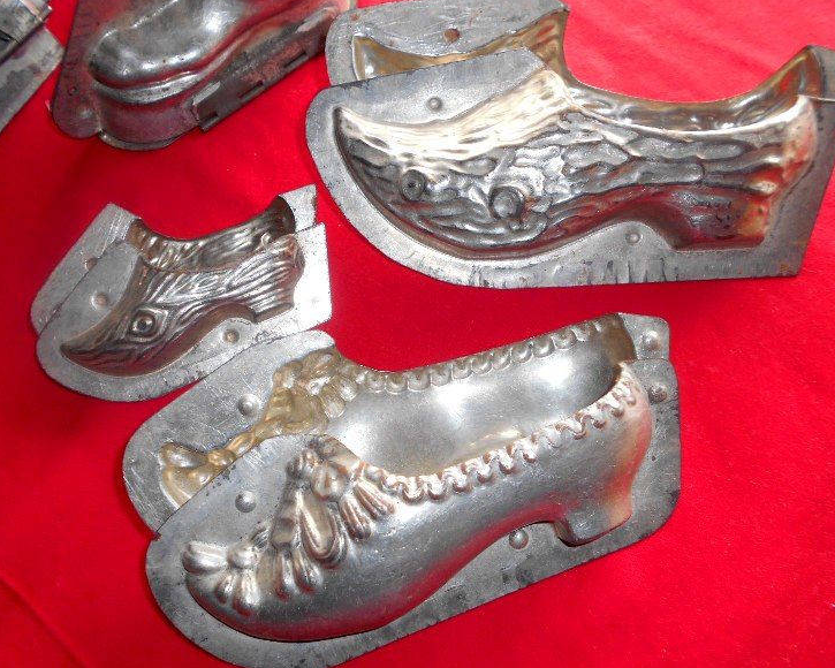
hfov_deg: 62.2
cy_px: 325
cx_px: 420
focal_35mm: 28
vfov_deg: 51.5
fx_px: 692
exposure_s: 1/25
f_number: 3.2
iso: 80
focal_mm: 4.6
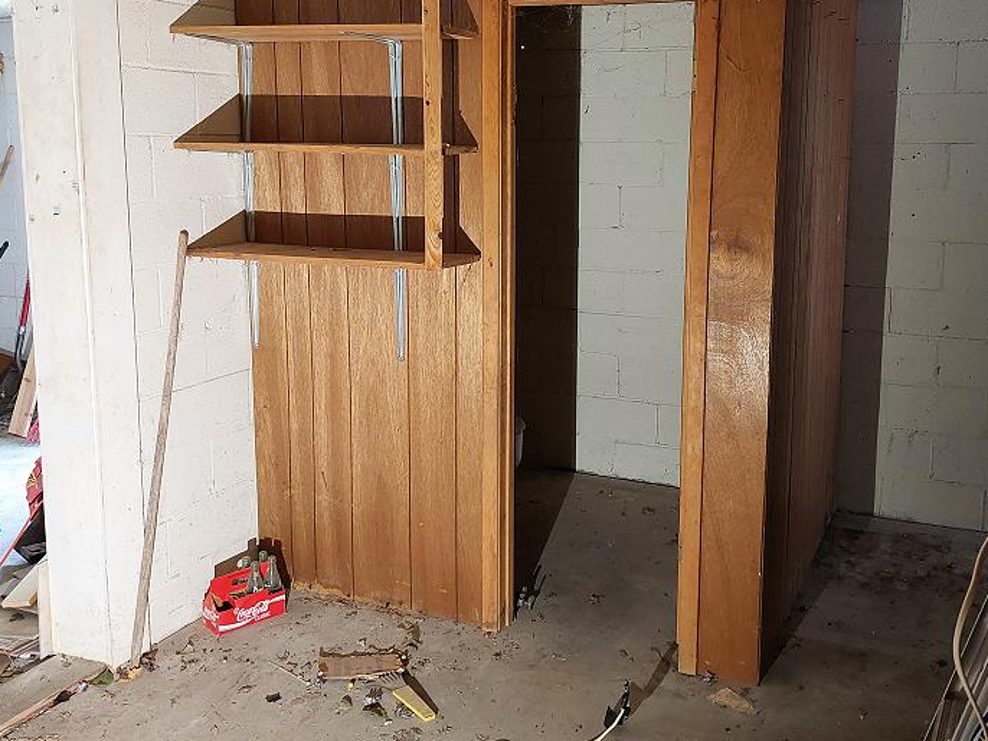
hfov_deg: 52.4
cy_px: 291
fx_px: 999
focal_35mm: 35
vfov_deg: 40.5
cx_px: 576
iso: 320
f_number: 1.8
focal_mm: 5.23
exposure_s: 1/60
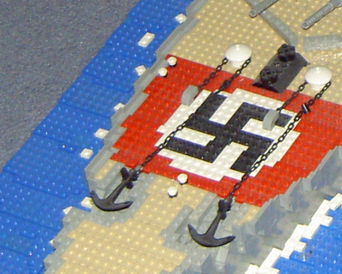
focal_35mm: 178
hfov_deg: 10.5
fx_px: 1802
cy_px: -138
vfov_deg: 8.5
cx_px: 494
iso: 200
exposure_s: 1/60
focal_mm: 8
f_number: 2.8
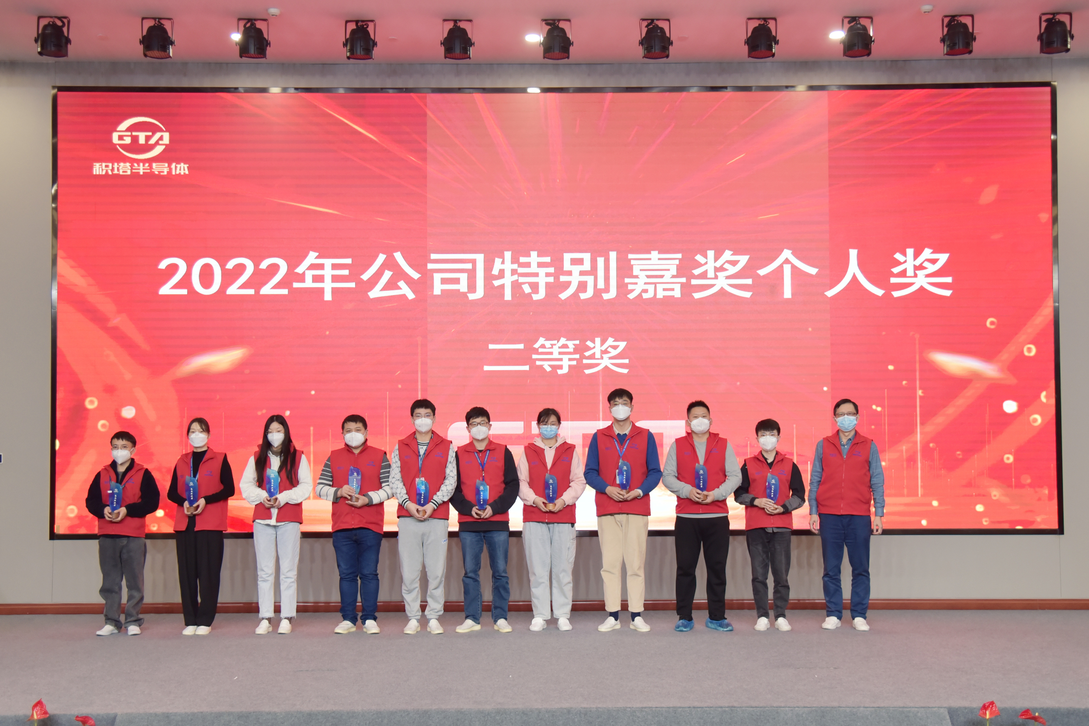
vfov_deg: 35.1
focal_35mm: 38
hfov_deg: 50.7
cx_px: 544
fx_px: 1149
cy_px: 363
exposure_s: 1/125
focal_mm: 38
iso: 1000
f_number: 4
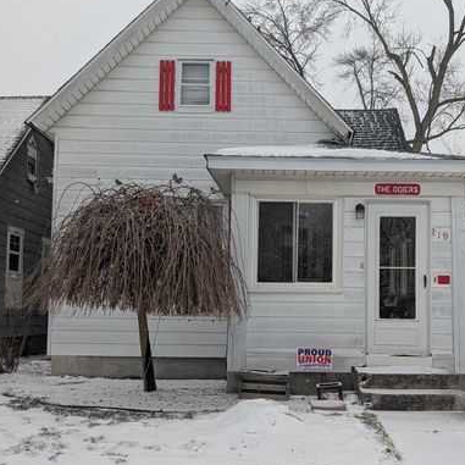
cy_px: 292
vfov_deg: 44.5
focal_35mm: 37
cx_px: 288
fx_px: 562
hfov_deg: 44.6
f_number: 1.68
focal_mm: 6.9
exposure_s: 1/493
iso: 34
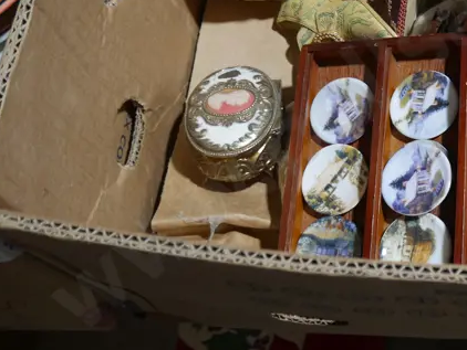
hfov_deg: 26.3
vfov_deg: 20.7
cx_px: 516
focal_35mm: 68
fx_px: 918
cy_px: -24
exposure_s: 1/60
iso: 250
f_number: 3.5
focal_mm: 14
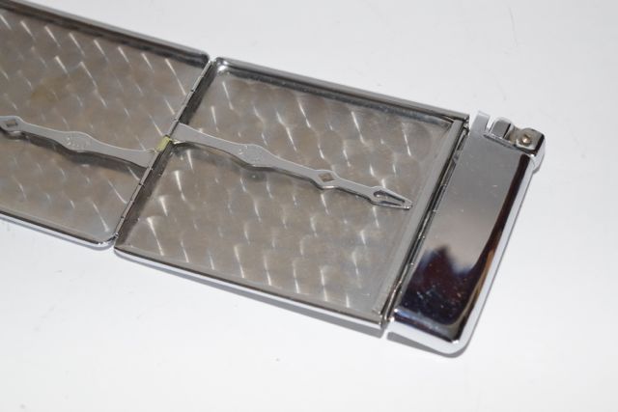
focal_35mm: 82
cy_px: 206
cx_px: 309
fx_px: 1416
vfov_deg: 16.6
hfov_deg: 24.6
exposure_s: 1/125
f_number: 5.6
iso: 1600
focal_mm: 55
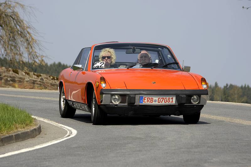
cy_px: 84
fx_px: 1672
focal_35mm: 240
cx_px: 126
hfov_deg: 8.6
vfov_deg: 5.7
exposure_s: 1/320
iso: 200
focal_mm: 240
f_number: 13
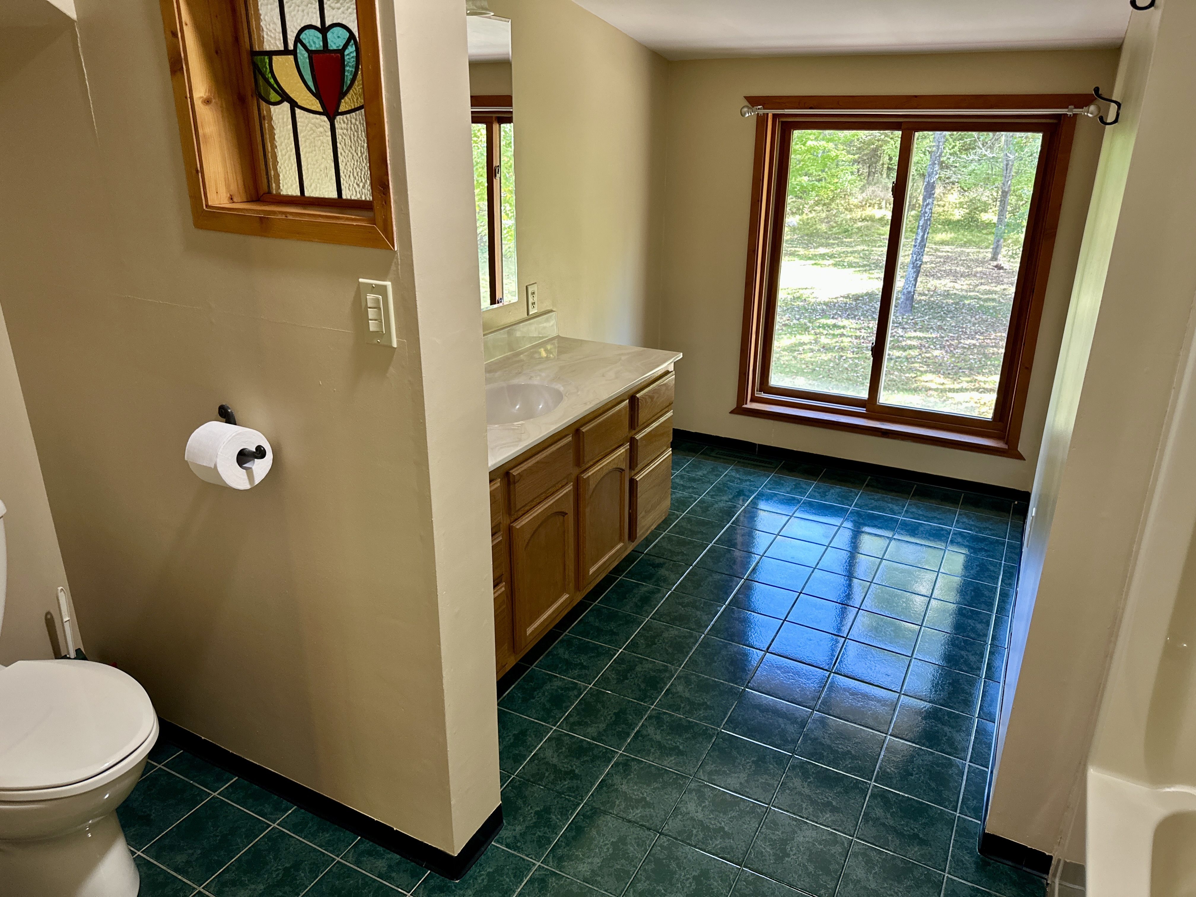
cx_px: 598
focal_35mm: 24
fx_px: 829
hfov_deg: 71.6
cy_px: 448
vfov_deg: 56.8
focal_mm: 6.86
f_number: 1.78
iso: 200
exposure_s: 1/60
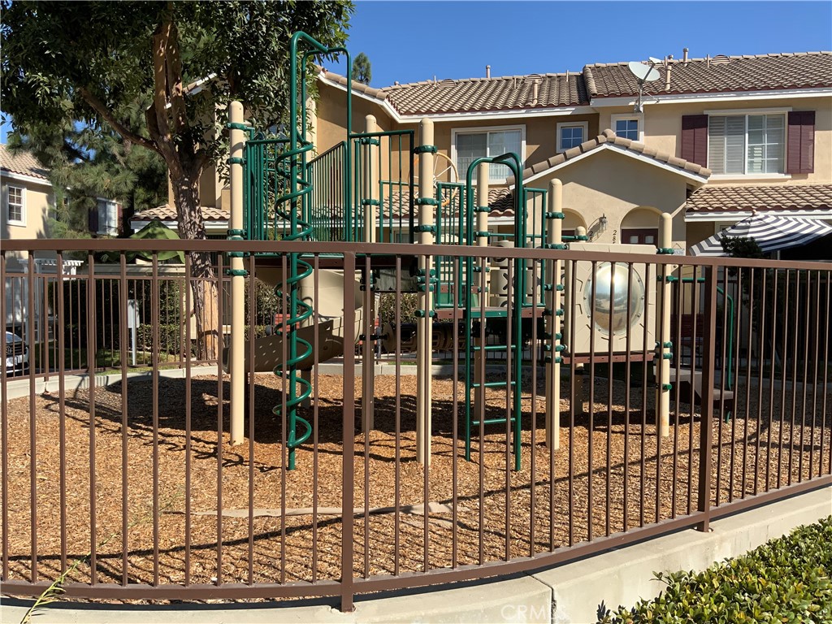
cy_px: 312
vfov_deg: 48.2
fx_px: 697
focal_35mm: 29
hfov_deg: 61.7
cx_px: 416
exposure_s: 1/1577
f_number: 1.8
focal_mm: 3
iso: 16
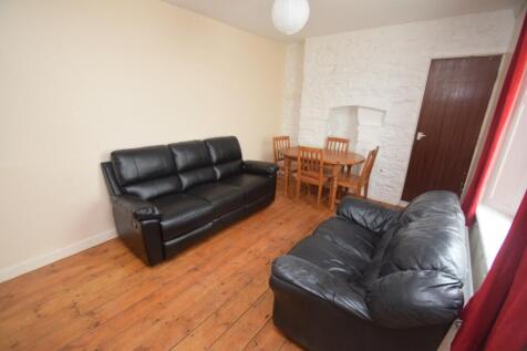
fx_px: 219
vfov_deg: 77.3
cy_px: 176
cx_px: 264
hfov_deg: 100.4
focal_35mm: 15
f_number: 4.5
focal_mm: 10
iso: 800
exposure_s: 1/80
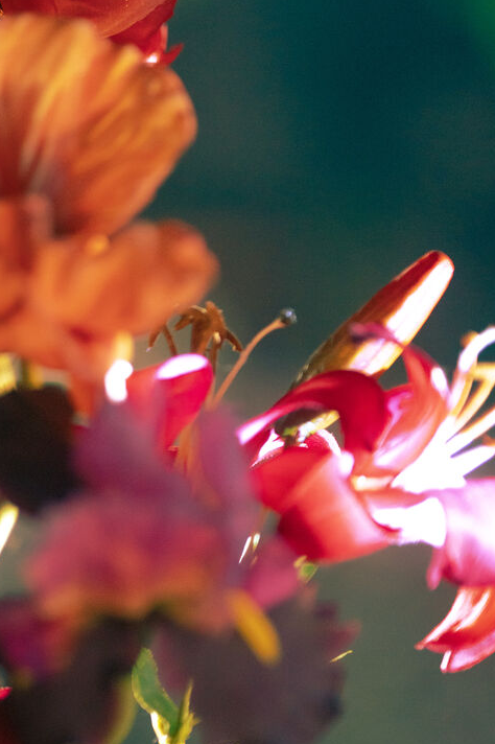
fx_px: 4438
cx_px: -71
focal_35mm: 215
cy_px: 560
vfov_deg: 9.6
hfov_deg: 6.4
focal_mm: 85
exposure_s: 1/800
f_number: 1.4
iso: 1250
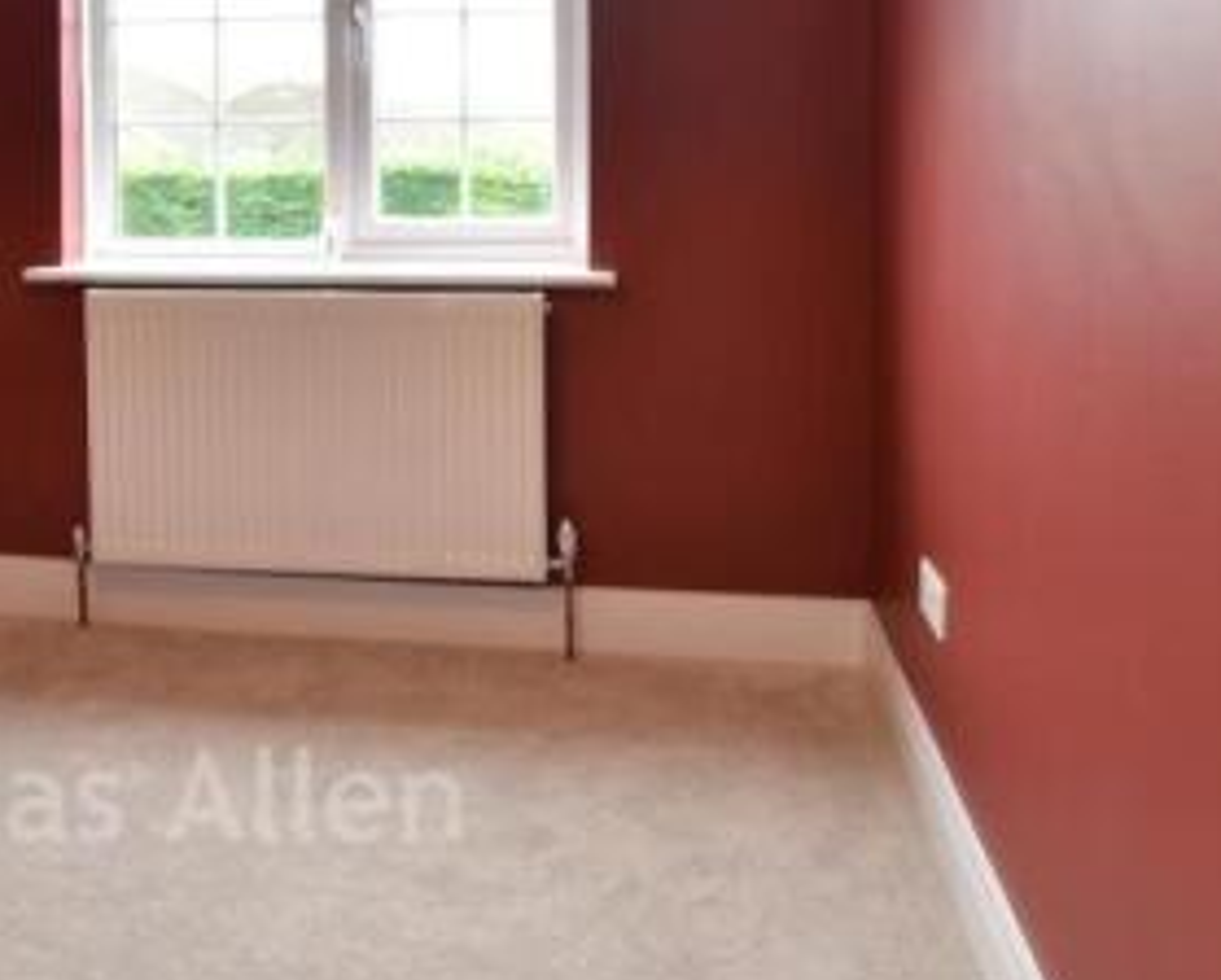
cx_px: 479
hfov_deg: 53.7
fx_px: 1194
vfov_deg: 41.9
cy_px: 142
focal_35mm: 33
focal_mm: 10
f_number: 8
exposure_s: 1/1.3
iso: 125
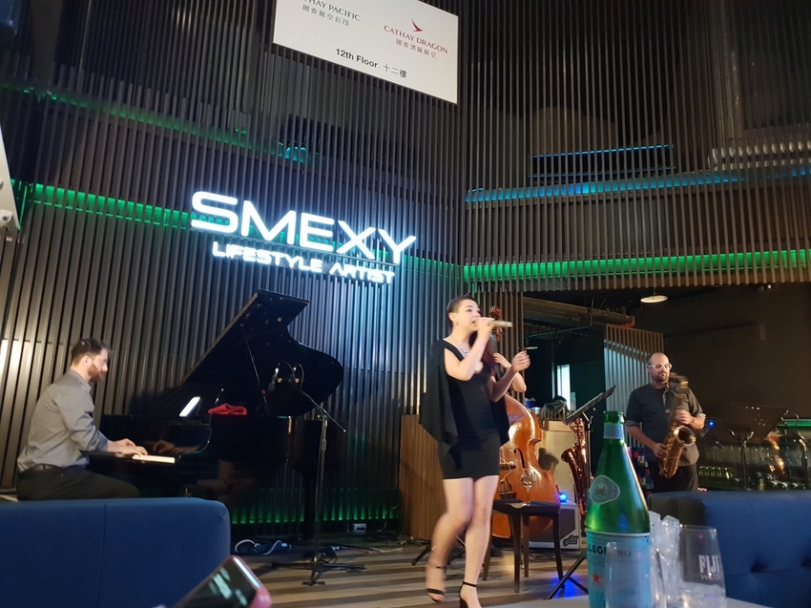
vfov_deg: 53.0
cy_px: 304
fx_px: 609
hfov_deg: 67.3
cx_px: 406
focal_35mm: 26
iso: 500
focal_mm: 4.3
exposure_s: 1/10
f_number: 1.5
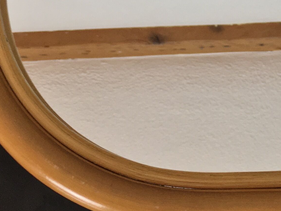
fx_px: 828
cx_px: 257
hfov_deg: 18.9
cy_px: -94
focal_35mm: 102
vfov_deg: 13.7
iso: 32
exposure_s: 1/33
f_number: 2.2
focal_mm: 4.15
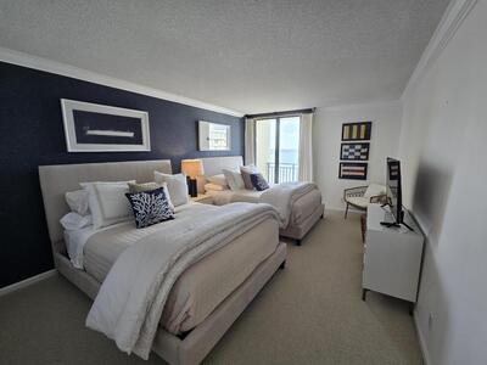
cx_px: 244
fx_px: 183
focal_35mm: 13
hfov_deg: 106.2
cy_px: 182
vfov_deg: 89.9
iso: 125
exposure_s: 1/60
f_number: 2.2
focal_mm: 2.2
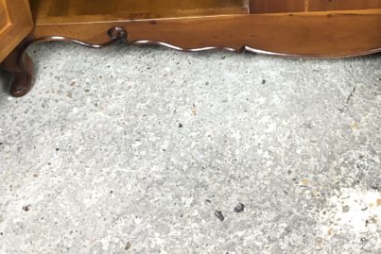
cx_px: 283
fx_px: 783
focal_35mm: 74
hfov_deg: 27.0
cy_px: -105
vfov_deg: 17.0
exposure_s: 1/17
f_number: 1.8
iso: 100
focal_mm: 4
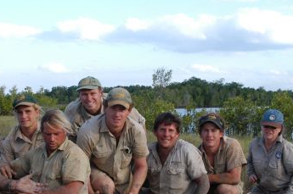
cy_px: 139
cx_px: 121
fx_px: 593
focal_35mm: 73
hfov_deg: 27.7
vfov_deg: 18.5
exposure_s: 1/180
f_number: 7.1
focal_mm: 28
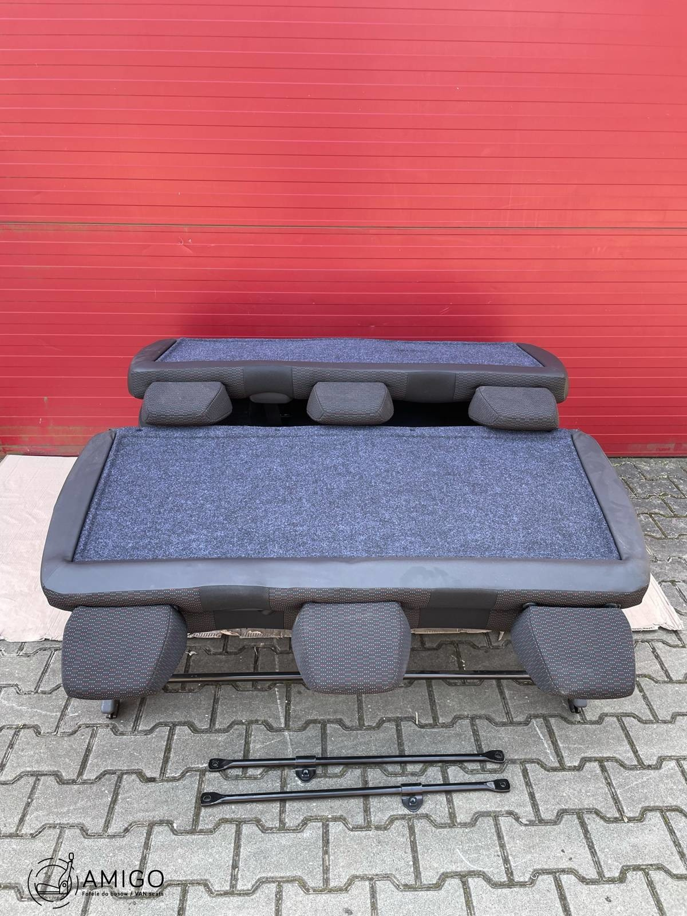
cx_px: 344
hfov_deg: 53.1
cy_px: 458
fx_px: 688
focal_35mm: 26
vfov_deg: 67.3
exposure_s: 1/121
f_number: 1.6
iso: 64
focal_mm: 4.2
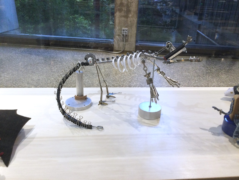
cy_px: 90
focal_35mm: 31
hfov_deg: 58.4
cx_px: 120
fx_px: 214
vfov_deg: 45.4
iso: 64
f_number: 2.4
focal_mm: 3.3
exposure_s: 1/30
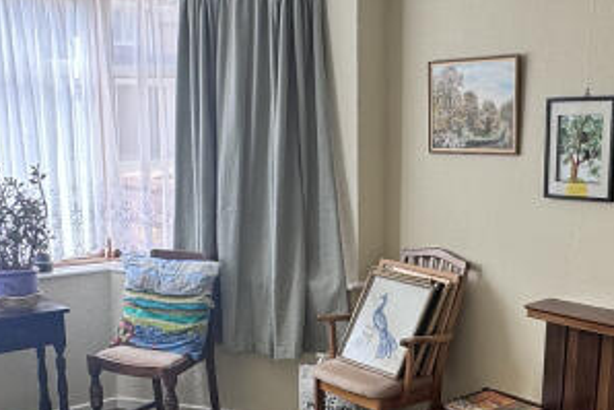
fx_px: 853
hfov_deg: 39.3
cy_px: 326
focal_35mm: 50
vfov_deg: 26.5
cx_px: 383
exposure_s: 1/100
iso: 40
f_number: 2.2
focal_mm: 2.22
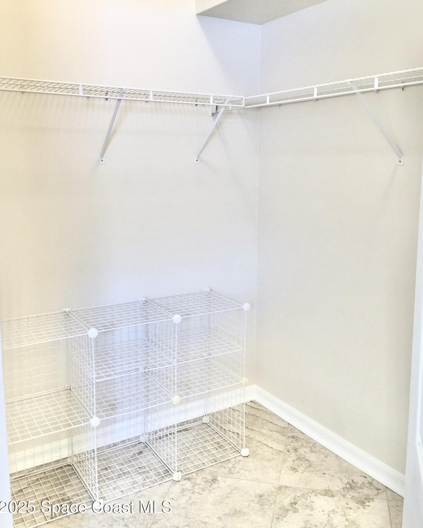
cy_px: 235
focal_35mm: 32
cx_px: 209
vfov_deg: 55.5
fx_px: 501
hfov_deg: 45.8
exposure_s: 1/15
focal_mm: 4.15
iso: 100
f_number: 2.2
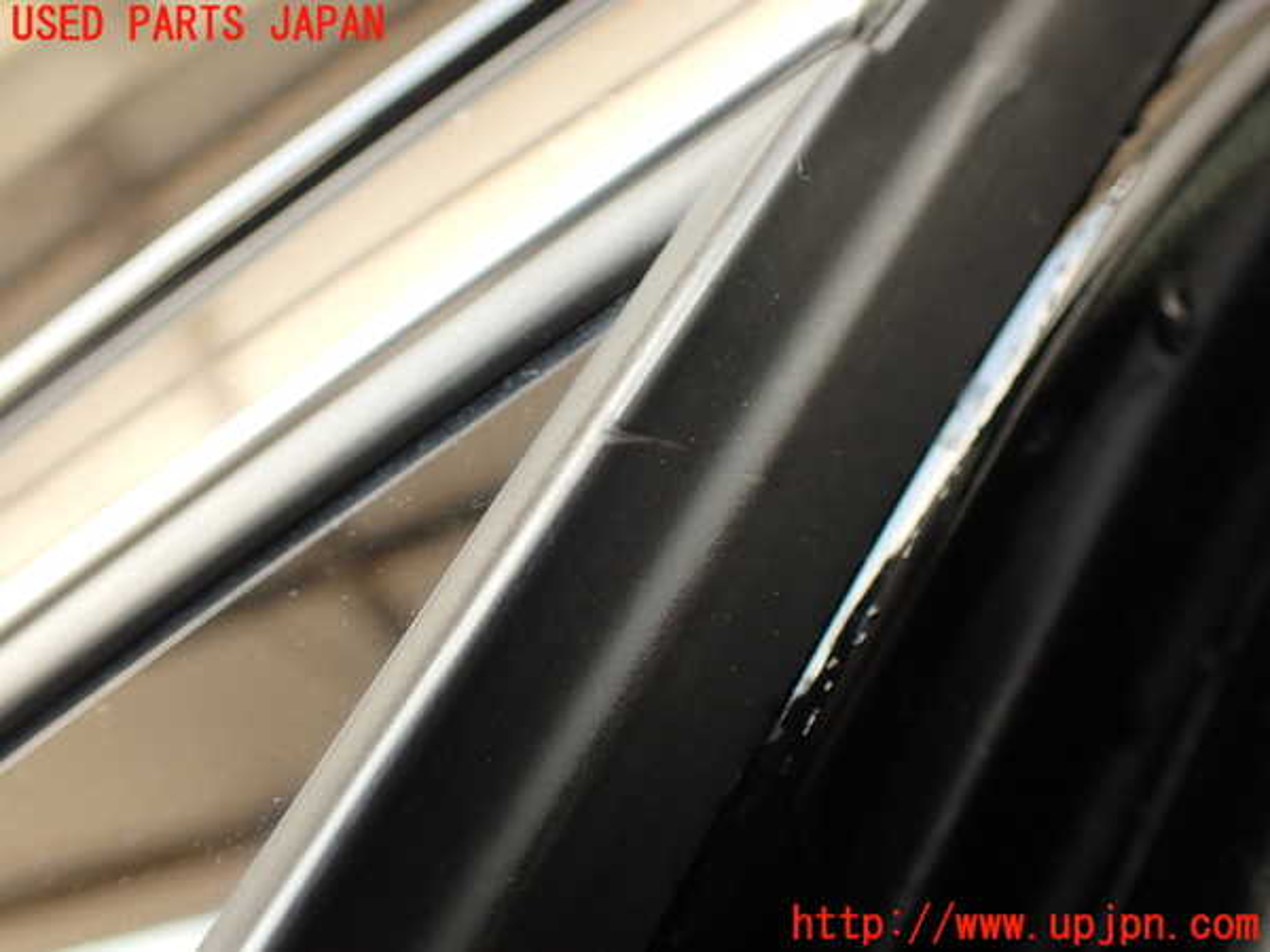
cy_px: 476
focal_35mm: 32
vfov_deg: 44.2
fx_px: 1174
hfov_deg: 56.8
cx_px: 635
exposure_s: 1/60
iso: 125
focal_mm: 5.79
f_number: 2.4
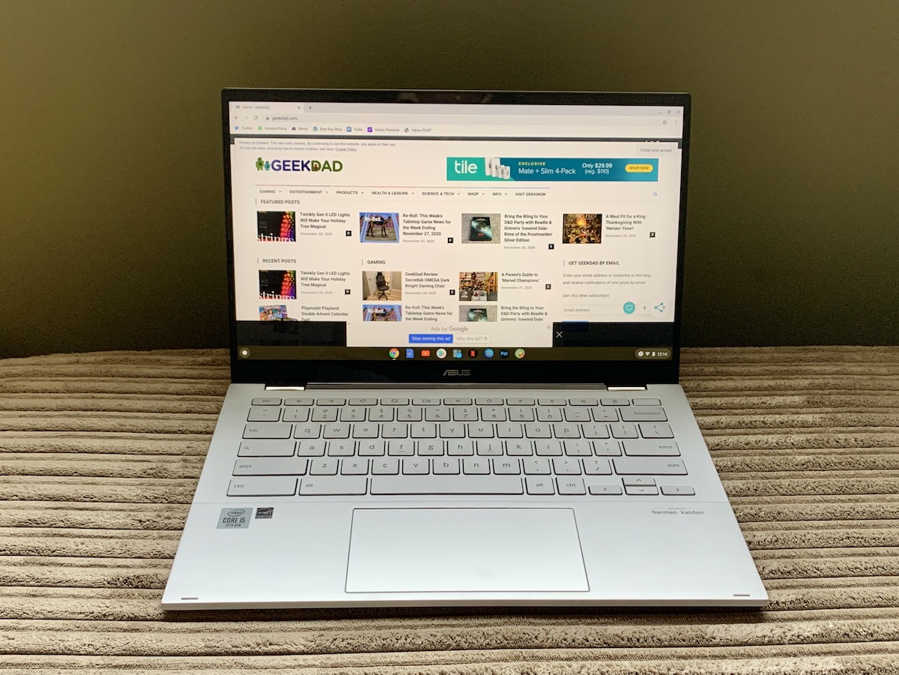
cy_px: 338
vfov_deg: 53.1
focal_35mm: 26
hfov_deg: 67.3
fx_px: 675
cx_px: 450
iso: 100
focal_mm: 4.25
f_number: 1.8
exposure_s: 1/60
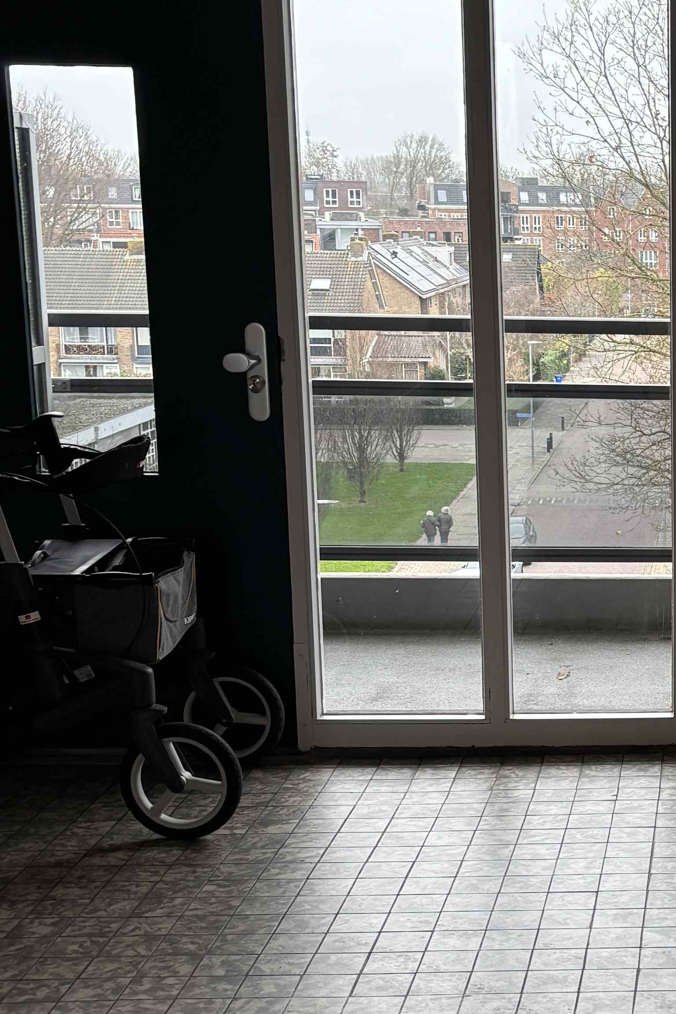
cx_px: 829
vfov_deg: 30.0
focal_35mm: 67
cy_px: 589
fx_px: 1887
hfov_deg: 19.1
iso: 80
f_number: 1.6
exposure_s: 1/50
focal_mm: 5.96
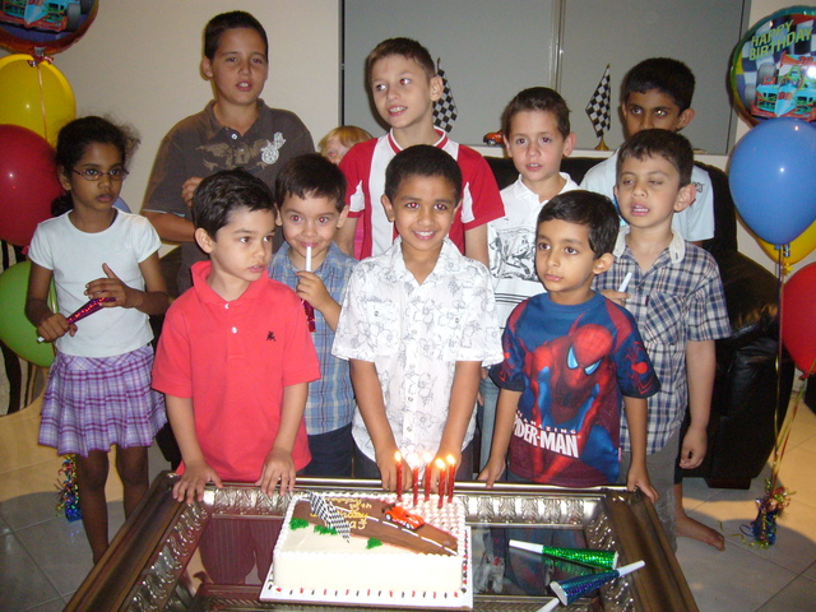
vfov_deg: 40.7
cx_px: 408
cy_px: 306
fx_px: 825
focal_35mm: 35
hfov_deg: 52.6
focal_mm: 5.8
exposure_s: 1/30
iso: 200
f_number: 2.8
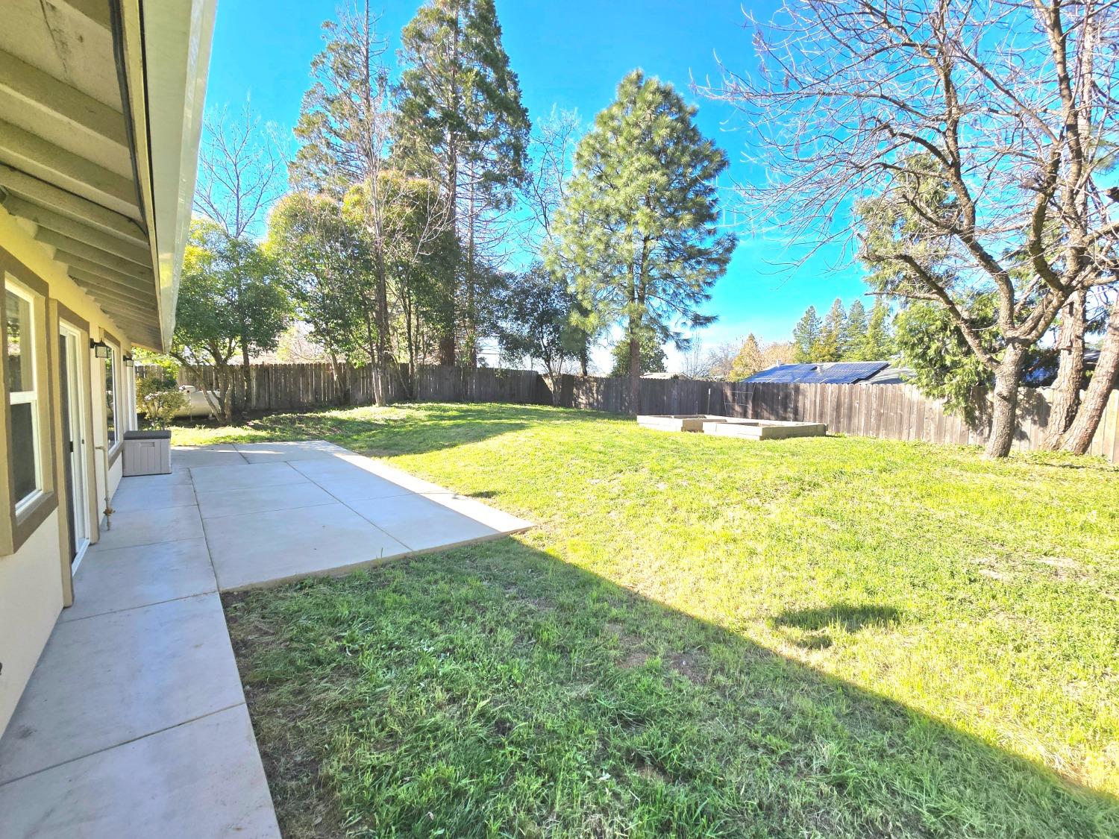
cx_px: 560
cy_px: 420
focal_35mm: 13
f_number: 2.2
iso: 50
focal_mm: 2.2
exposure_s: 1/909
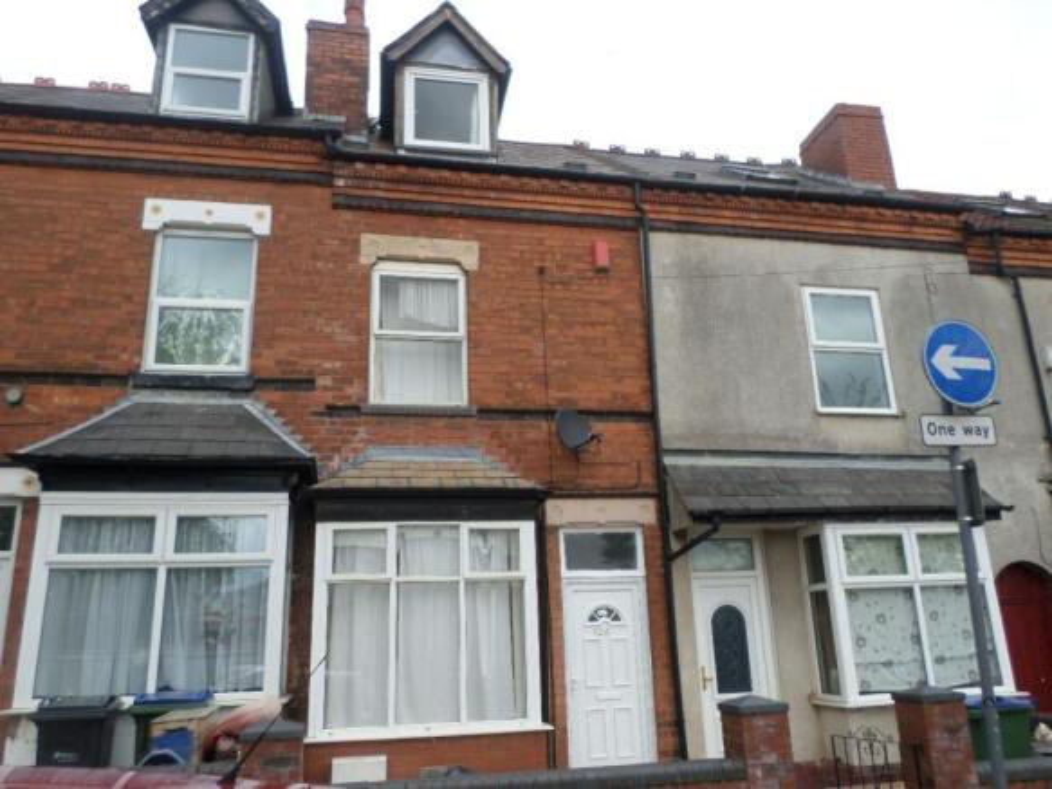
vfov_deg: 54.9
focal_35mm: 25
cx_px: 526
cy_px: 394
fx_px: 760
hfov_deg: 69.4
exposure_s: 1/750
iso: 80
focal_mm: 4.5
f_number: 2.5
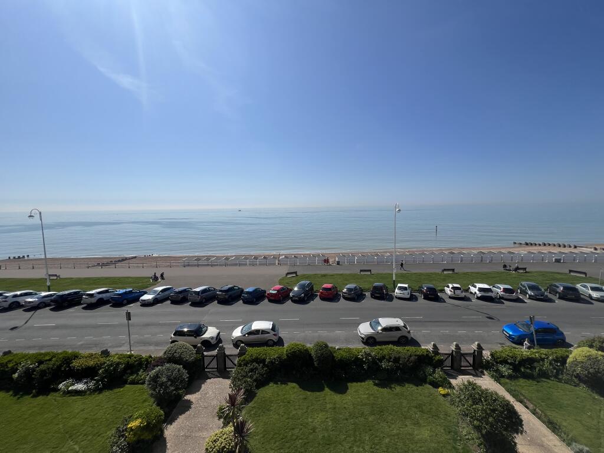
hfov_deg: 106.2
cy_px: 226
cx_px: 302
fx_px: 227
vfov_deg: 89.9
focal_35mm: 13
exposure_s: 1/4219
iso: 32
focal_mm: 1.57
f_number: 1.8
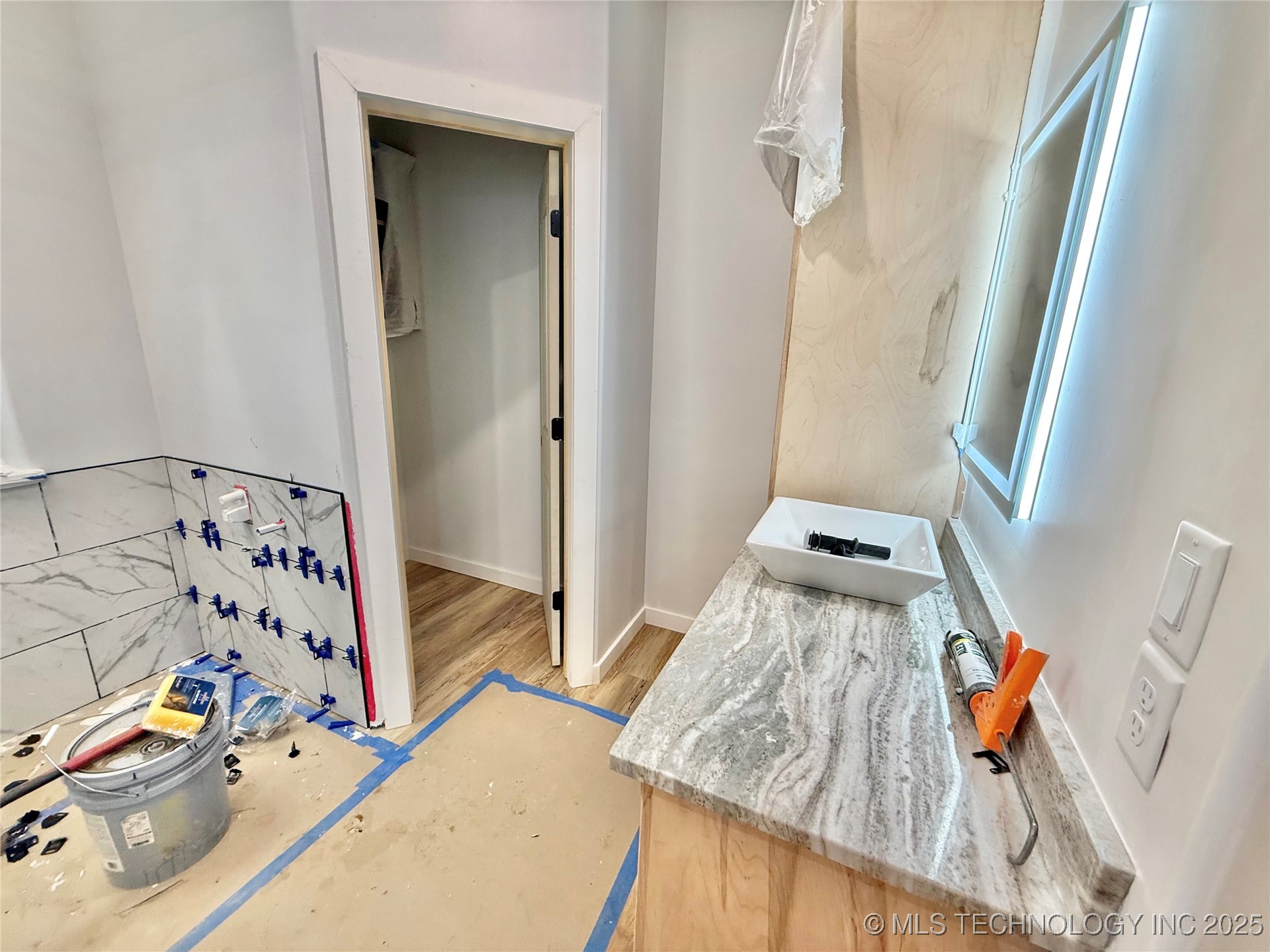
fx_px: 514
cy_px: 476
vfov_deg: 85.7
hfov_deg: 102.1
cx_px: 635
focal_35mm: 14
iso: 200
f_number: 2.2
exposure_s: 1/120
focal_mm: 2.22
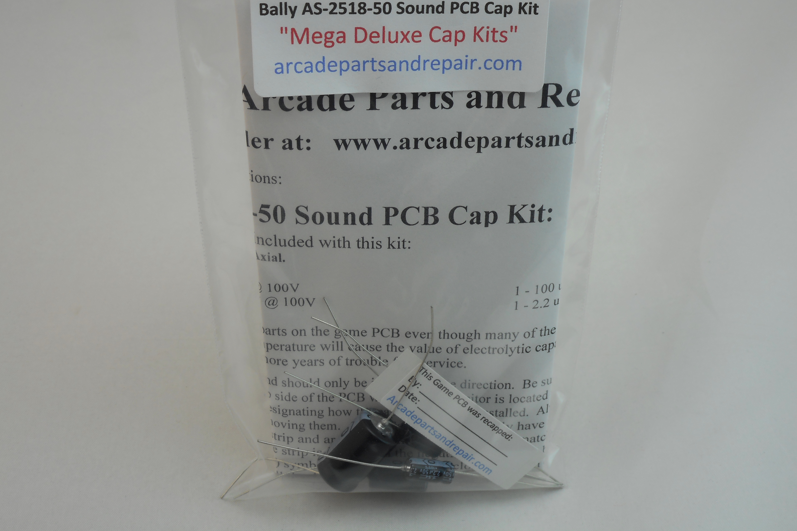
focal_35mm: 54
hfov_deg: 36.9
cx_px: 399
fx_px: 1195
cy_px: 230
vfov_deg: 25.0
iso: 80
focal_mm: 9.1
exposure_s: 1/40
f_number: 4.9
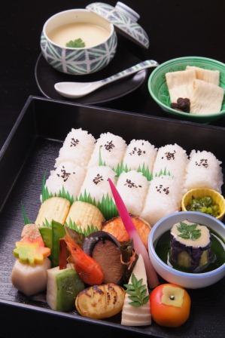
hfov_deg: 16.5
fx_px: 777
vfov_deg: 24.5
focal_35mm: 83
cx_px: 112
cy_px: 169
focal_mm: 55
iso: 100
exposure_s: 1/60
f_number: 11
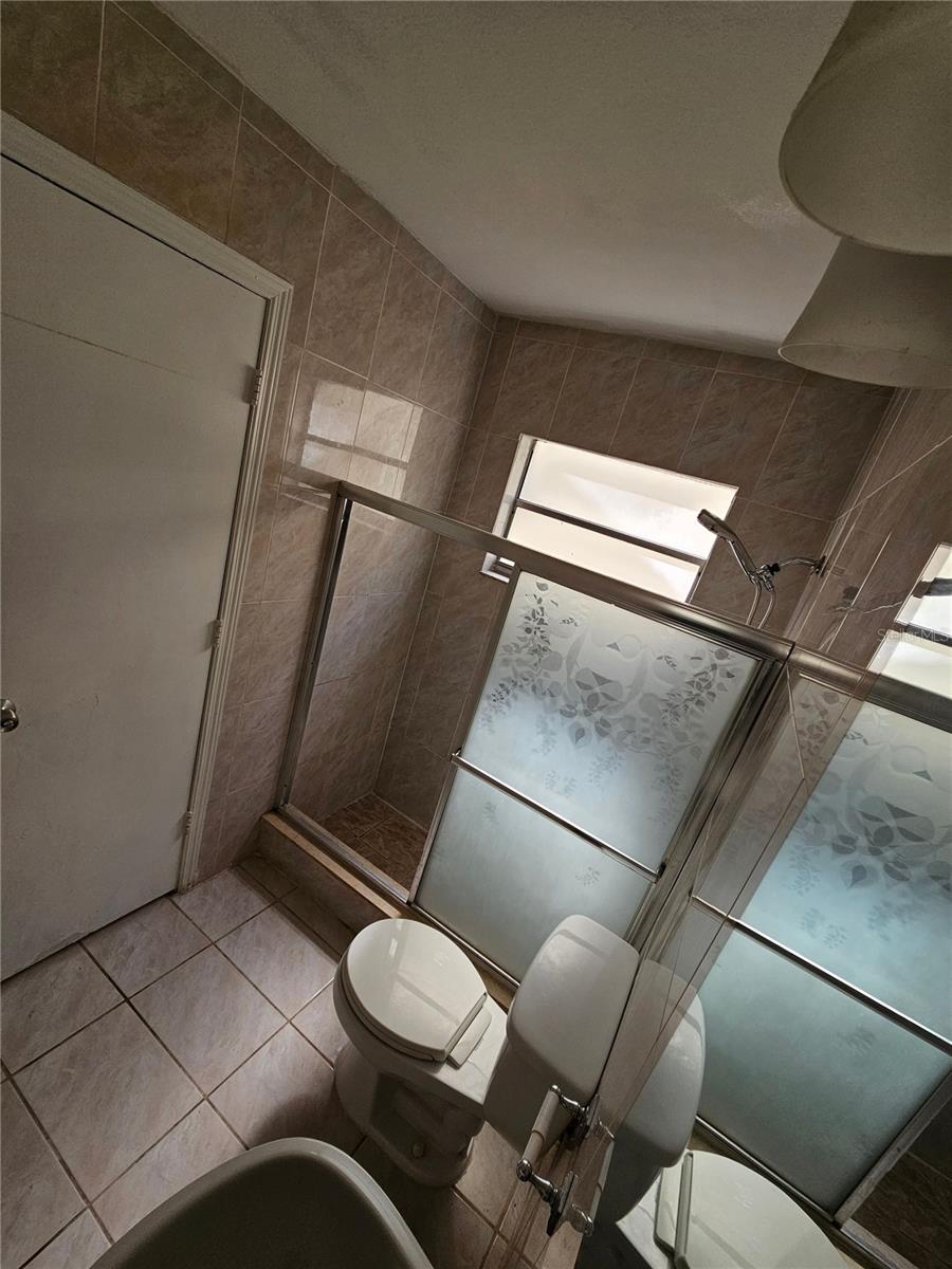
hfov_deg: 89.9
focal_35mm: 13
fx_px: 477
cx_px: 476
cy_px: 634
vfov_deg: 106.2
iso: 64
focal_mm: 2.2
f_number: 2.2
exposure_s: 1/240
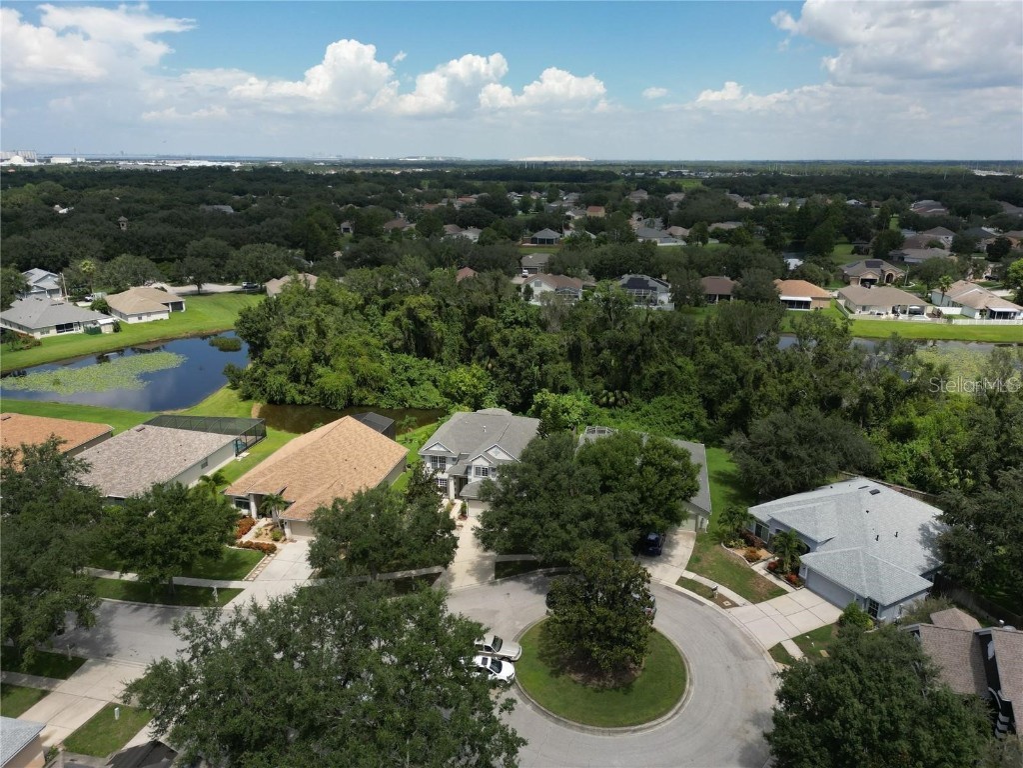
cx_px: 512
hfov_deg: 71.6
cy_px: 384
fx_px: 709
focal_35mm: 24
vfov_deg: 56.8
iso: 100
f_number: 1.7
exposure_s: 1/40
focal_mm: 6.72
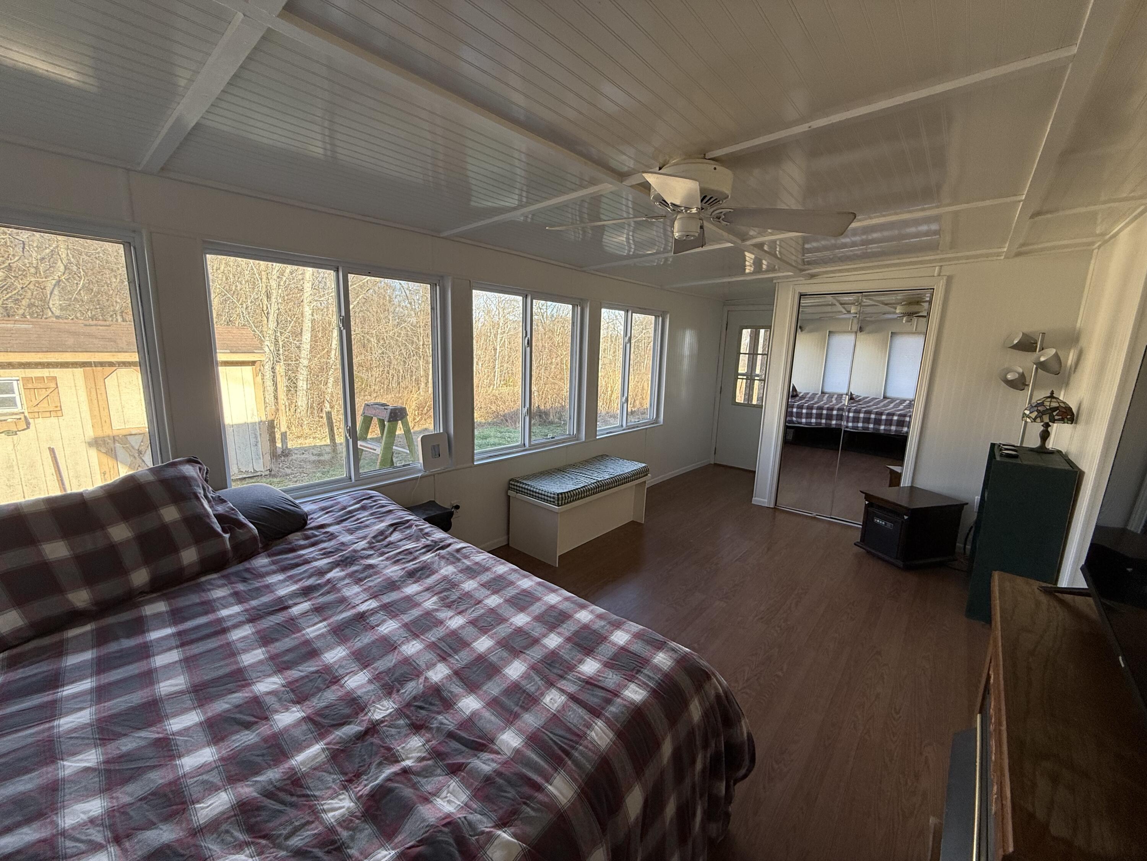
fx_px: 464
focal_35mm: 14
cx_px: 574
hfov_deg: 102.1
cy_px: 430
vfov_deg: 85.7
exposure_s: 1/166
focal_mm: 2.22
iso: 64
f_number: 2.2
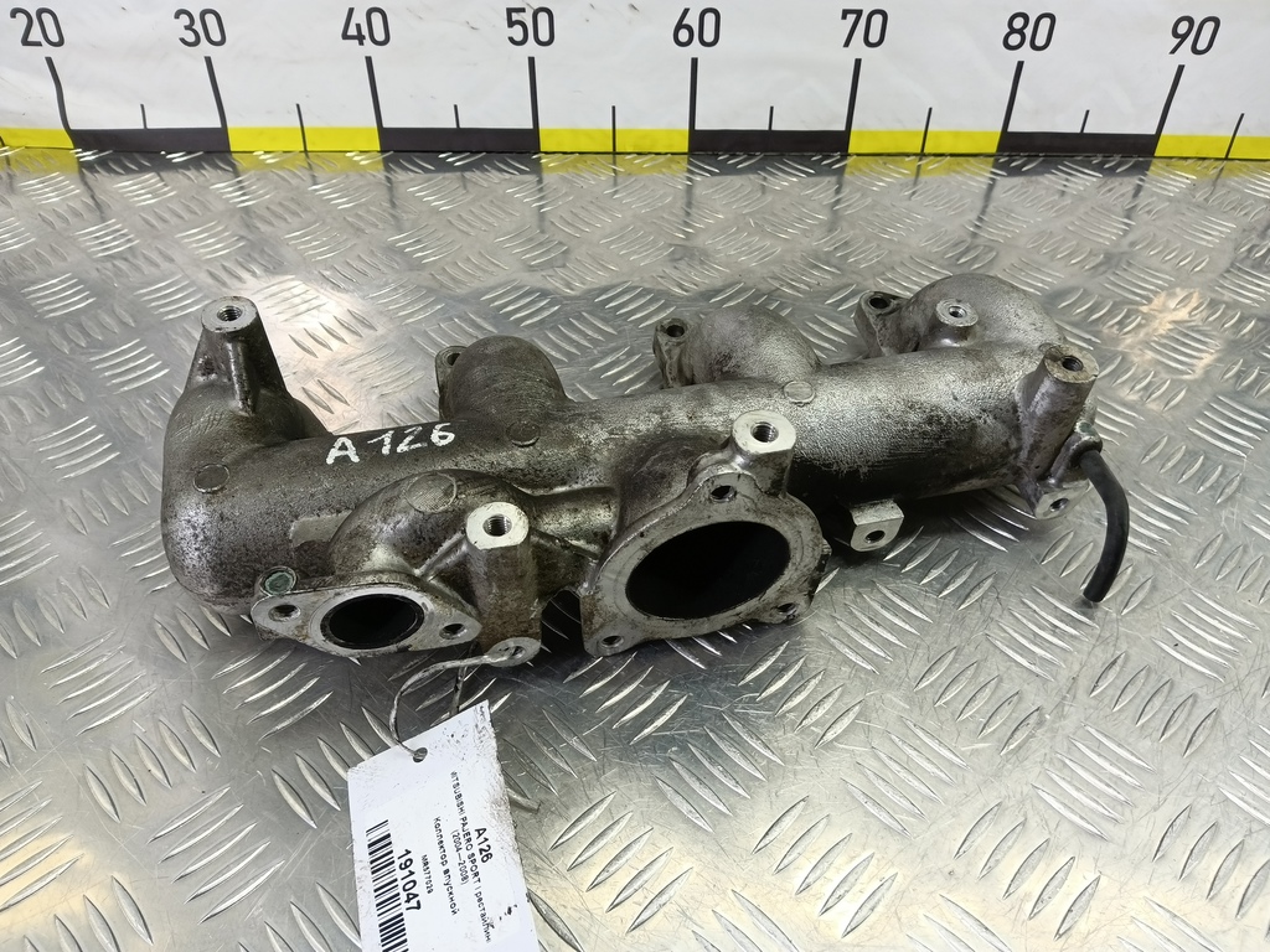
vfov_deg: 58.9
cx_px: 635
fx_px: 844
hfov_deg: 73.9
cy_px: 476
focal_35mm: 23
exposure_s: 1/50
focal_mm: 4.11
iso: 122
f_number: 1.6
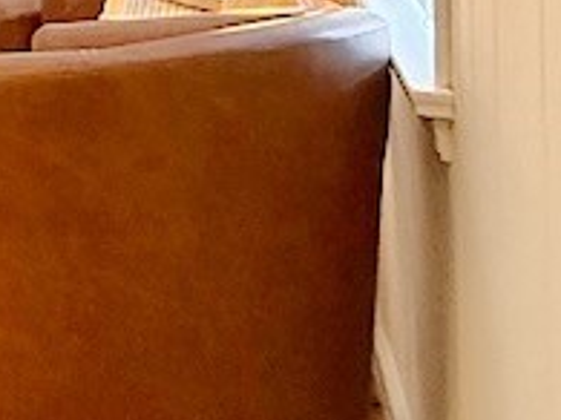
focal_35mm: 92
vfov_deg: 14.2
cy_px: -339
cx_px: -751
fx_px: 1490
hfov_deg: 14.6
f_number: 2.2
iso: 500
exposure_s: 1/120
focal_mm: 2.22
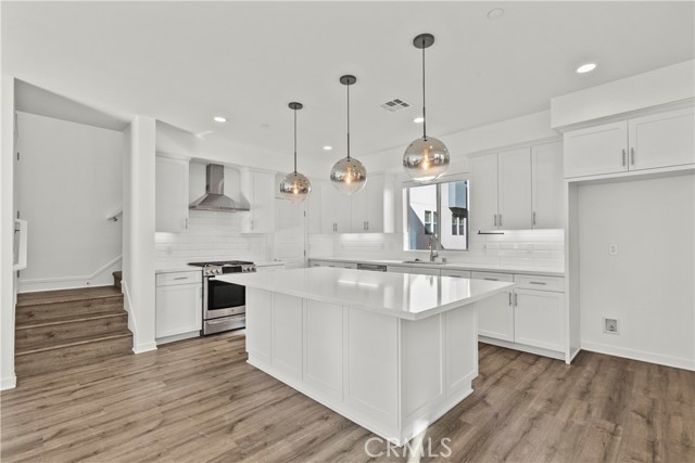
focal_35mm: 16
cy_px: 232
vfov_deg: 73.8
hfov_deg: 96.7
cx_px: 348
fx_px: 309
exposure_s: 1/100
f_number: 9
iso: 2000
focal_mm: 16
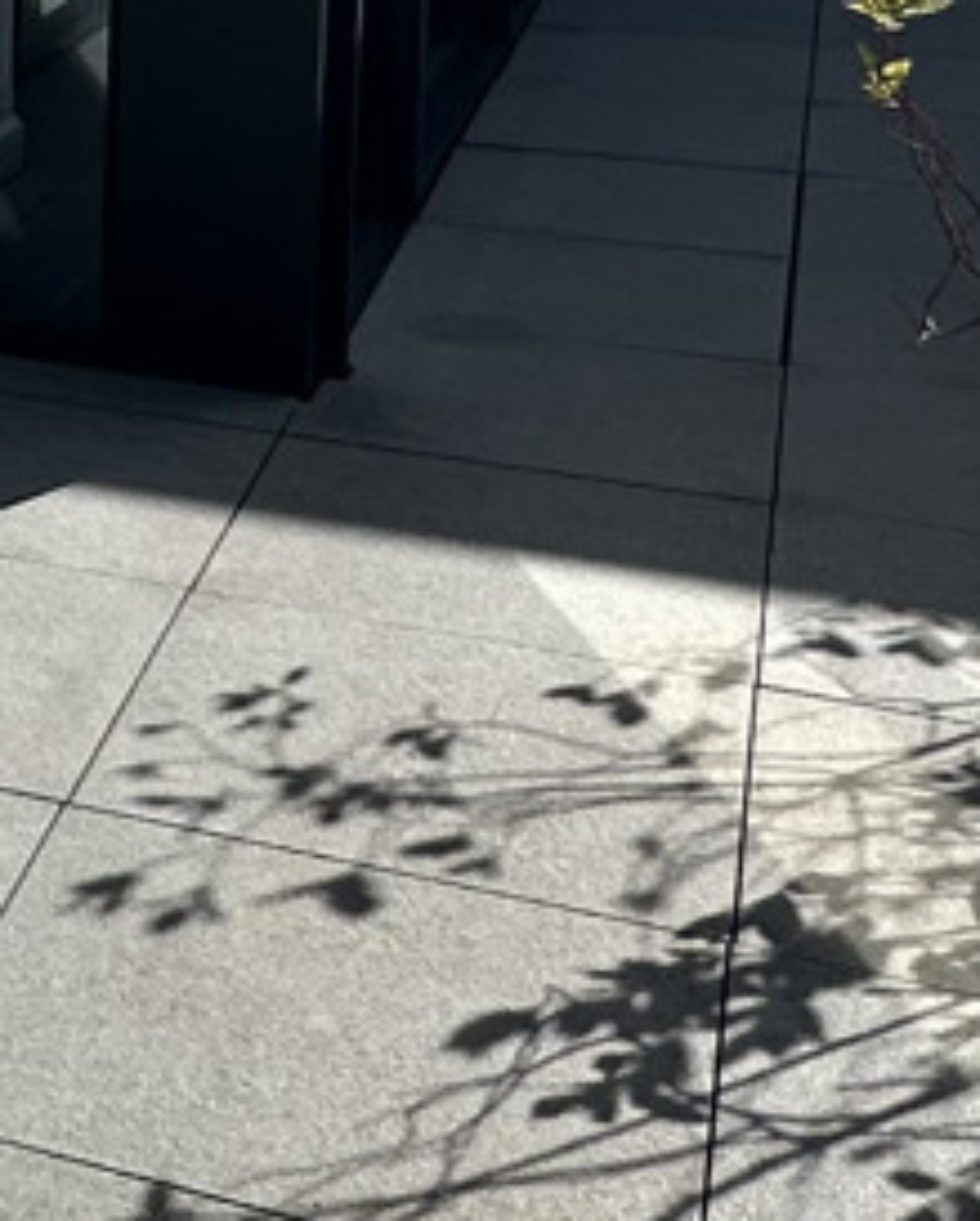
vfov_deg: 22.5
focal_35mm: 80
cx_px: -734
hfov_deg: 16.4
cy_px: -116
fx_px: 2896
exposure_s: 1/2132
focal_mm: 2.22
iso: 50
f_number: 2.2
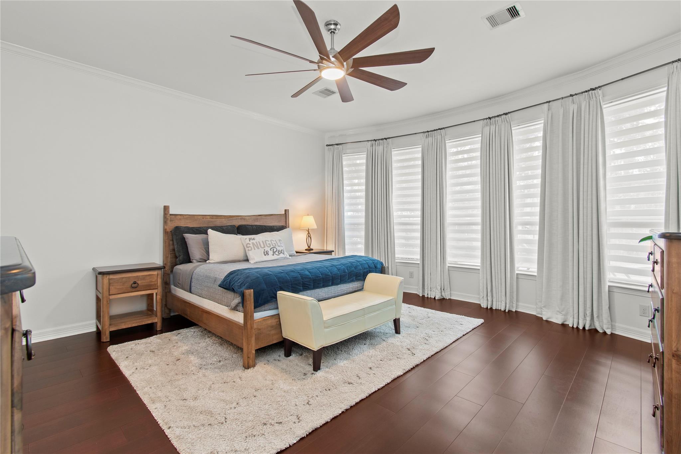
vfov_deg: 77.3
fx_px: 284
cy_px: 227
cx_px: 340
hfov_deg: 100.4
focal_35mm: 15
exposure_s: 1
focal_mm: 10
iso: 320
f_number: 8
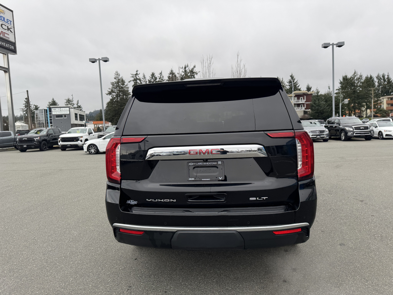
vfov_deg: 56.8
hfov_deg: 71.6
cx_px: 196
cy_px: 148
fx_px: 272
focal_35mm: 24
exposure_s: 1/280
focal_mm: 6.76
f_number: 1.78
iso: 80
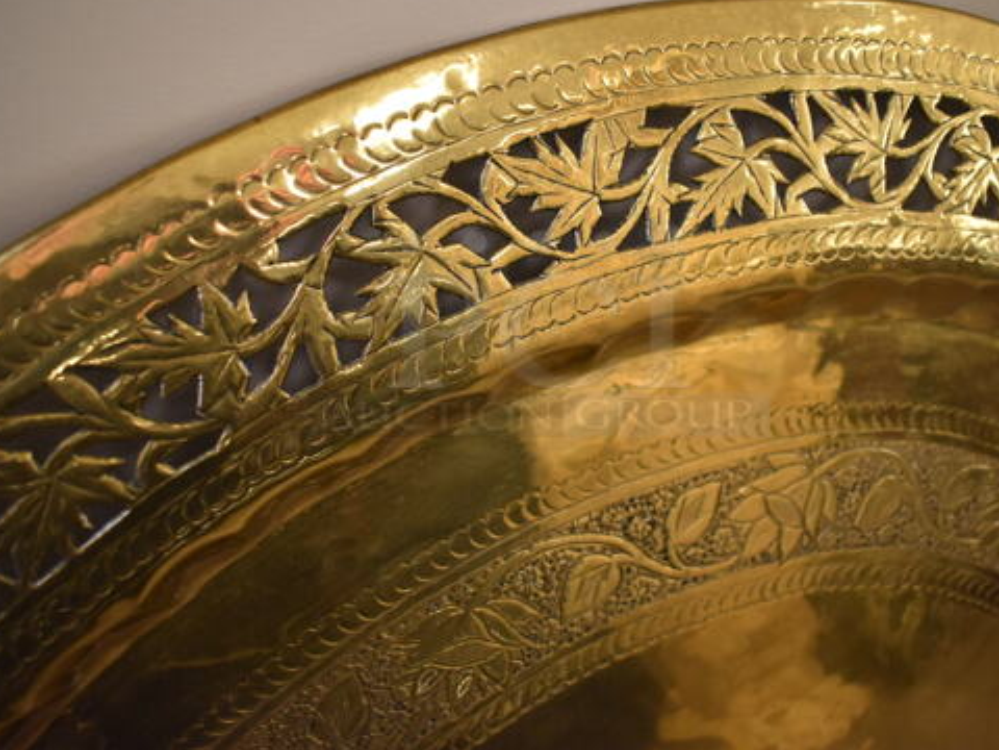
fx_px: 952
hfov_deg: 55.3
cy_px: 327
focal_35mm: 33
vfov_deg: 42.9
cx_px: 539
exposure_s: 1/125
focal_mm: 18
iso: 1000
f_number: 3.5
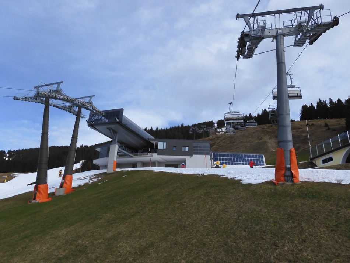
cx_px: 175
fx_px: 243
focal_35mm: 24
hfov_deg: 71.6
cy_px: 132
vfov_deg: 56.8
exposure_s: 1/1600
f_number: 3.4
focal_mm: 4.3
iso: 100
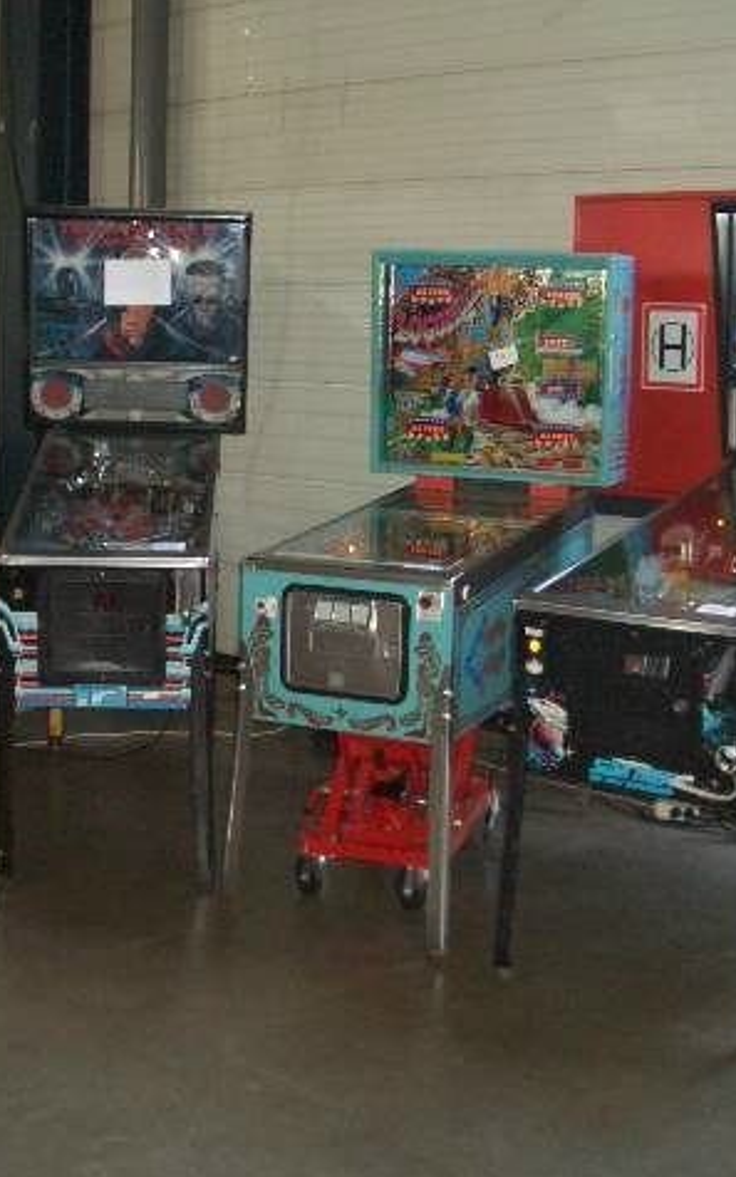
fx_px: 1604
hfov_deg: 25.8
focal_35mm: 50
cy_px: 592
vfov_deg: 40.3
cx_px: 285
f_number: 2.6
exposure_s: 1/60
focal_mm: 5.8
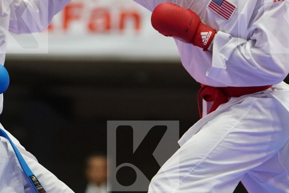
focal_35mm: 419
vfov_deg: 3.3
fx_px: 3363
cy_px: 18
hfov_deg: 4.9
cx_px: 143
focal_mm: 174
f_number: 2.8
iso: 4000
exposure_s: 1/1000
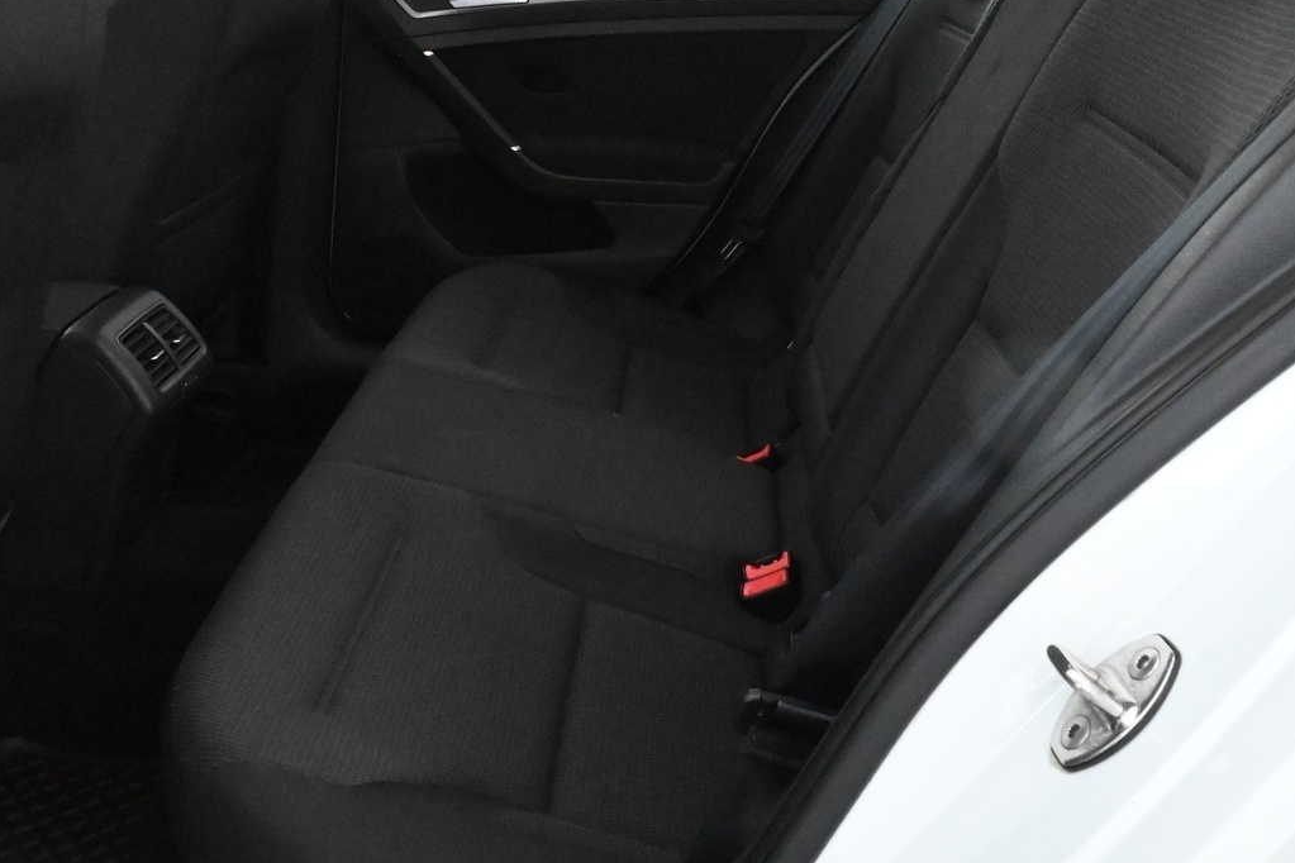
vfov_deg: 34.9
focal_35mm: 38
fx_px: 1367
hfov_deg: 50.5
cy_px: 343
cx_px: 547
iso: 12800
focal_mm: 16
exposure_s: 1/20
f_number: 13
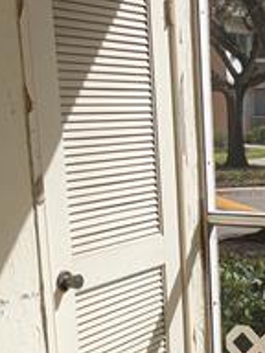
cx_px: 372
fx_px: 796
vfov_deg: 24.6
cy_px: 281
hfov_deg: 17.4
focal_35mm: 78
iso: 45
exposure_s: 1/1616
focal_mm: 5.43
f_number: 1.89
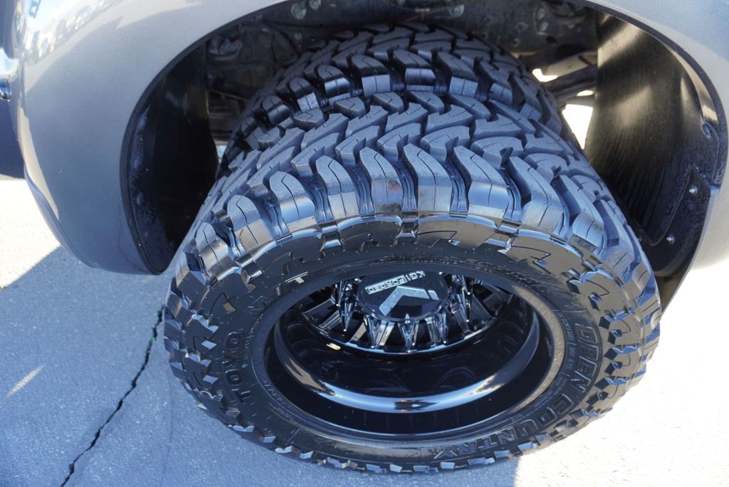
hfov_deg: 73.7
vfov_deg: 53.2
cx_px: 364
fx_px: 486
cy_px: 244
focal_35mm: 24
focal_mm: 16
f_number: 4
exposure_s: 1/60
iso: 320
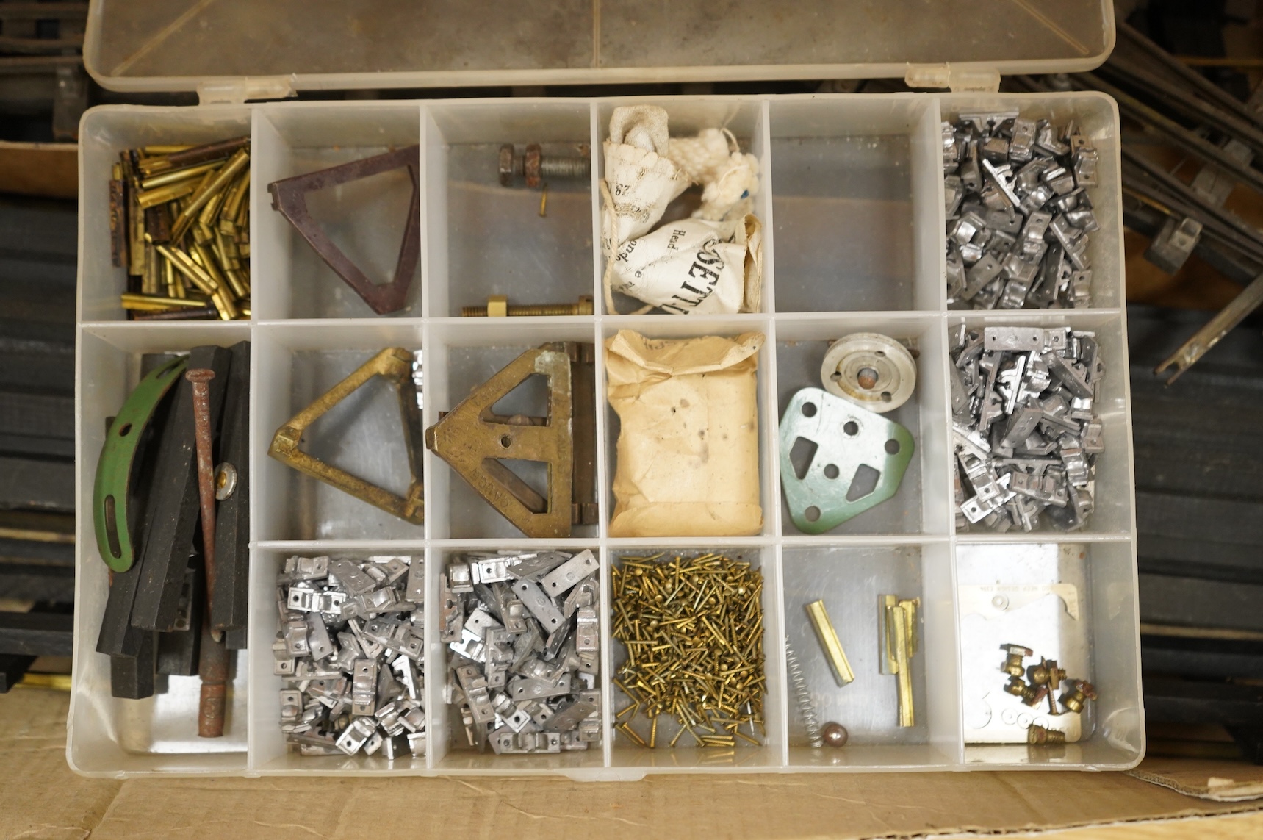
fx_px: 1507
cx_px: 632
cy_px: 420
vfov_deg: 31.1
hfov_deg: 45.5
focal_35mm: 43
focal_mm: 43
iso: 2500
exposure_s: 1/100
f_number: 4.5
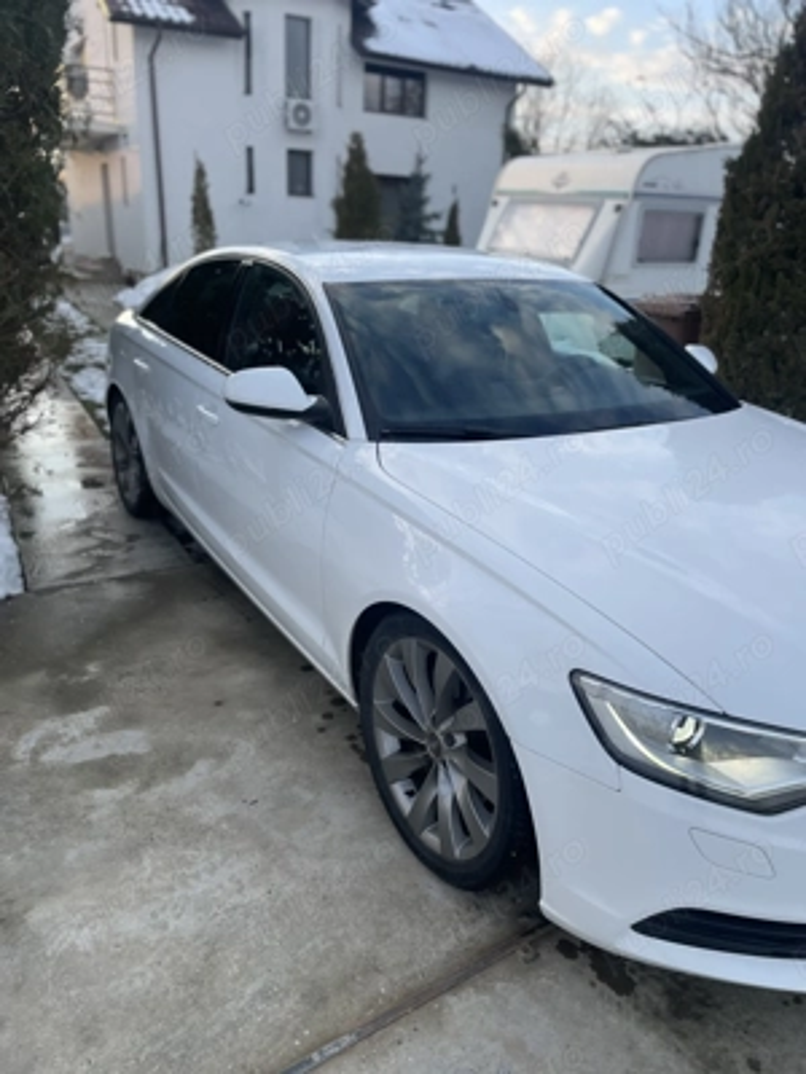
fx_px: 807
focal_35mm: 26
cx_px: 403
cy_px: 537
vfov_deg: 67.3
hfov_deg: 53.1
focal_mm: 4.2
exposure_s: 1/640
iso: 50
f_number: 1.6
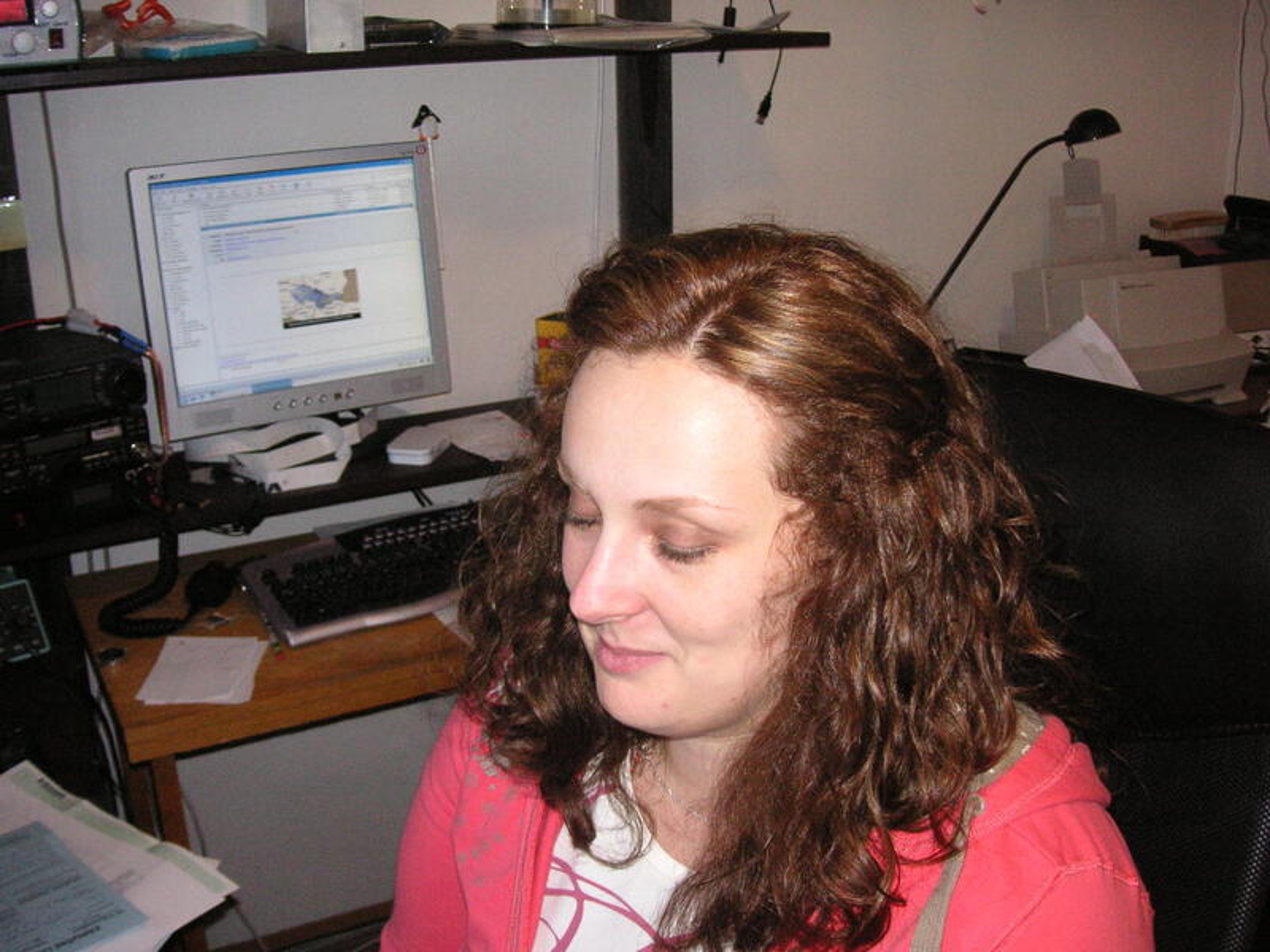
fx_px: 1357
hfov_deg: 50.1
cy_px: 476
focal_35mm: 37
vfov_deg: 38.7
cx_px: 635
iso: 160
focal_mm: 6.1
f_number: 2.8
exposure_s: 1/45
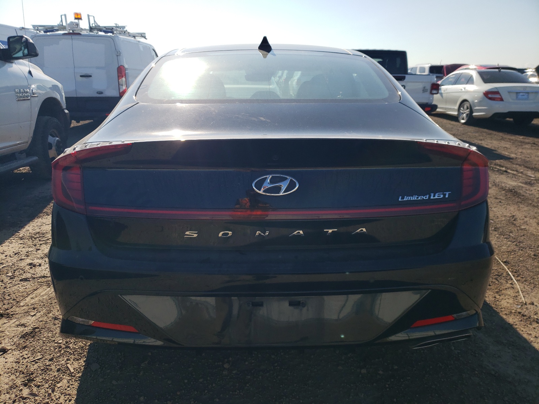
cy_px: 202
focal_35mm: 26
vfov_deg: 53.1
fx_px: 405
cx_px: 270
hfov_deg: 67.3
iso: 50
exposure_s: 1/3333
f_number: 1.5
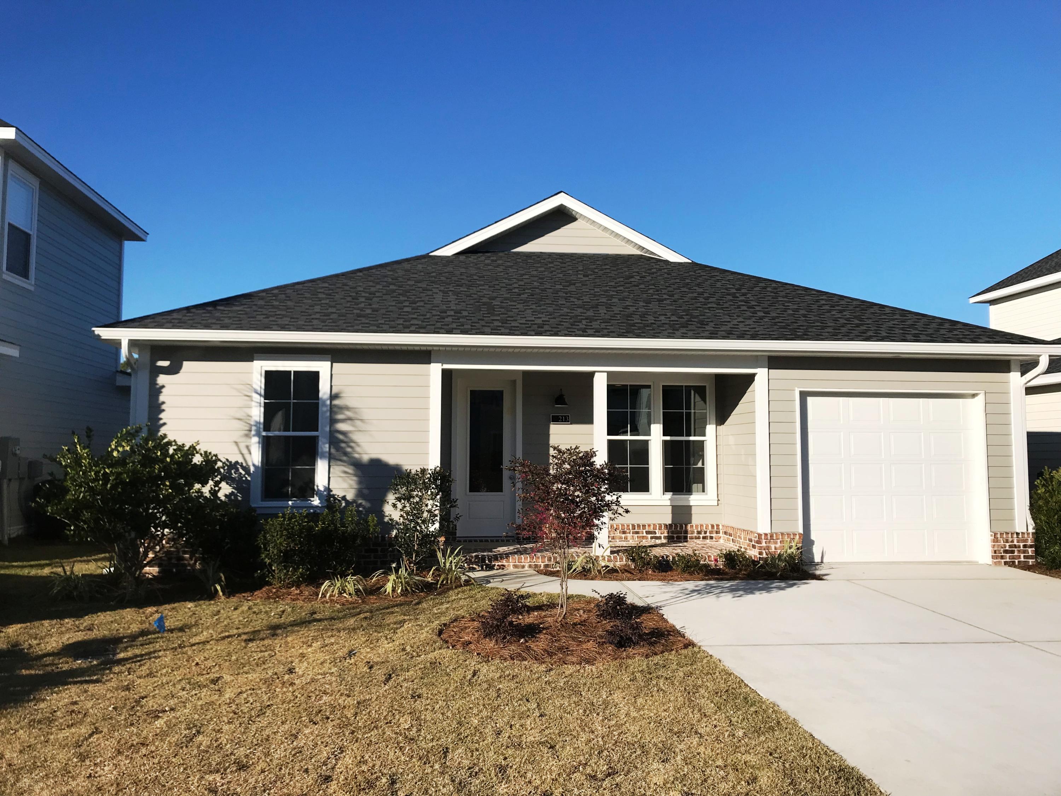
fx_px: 858
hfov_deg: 63.4
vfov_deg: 49.7
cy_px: 398
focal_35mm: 28
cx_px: 530
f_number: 1.8
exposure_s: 1/3546
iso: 20
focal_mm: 3.99
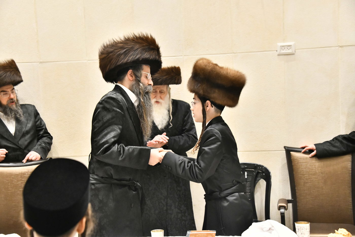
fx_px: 611
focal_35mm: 62
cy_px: 118
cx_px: 178
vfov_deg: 21.9
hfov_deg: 32.4
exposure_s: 1/320
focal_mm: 62
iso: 4000
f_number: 5.6
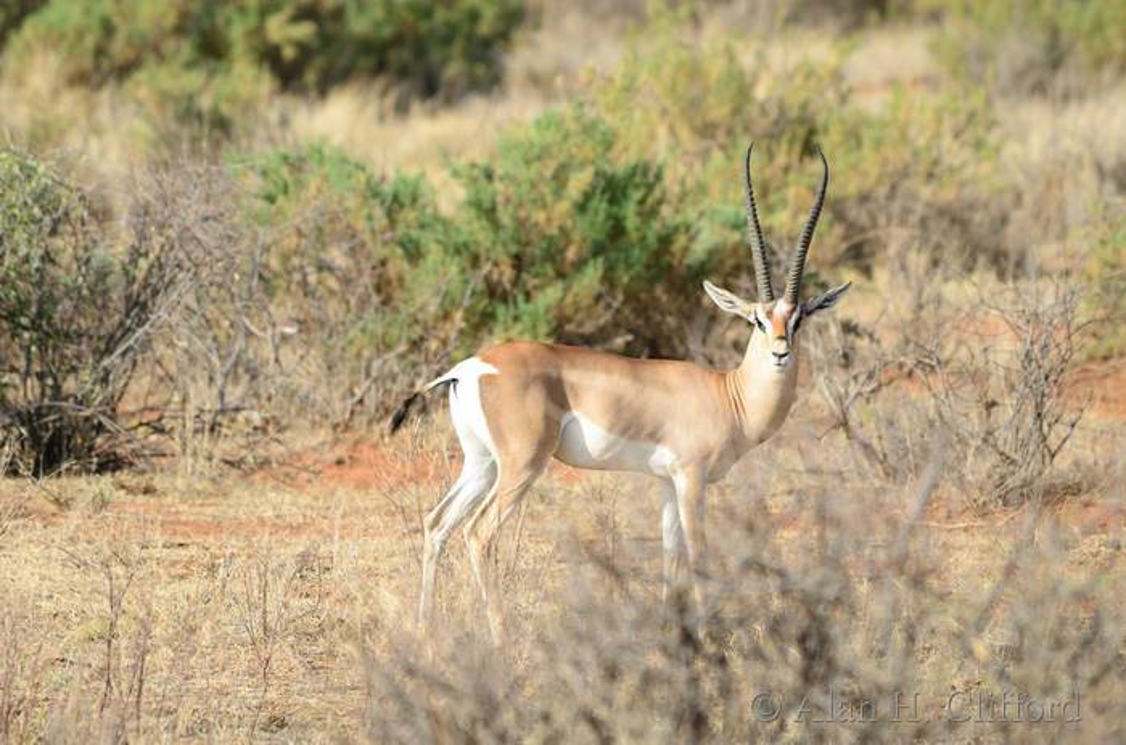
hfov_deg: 3.4
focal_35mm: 600
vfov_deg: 2.3
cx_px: 563
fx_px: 18720
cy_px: 372
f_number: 6.3
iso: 160
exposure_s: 1/400
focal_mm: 400
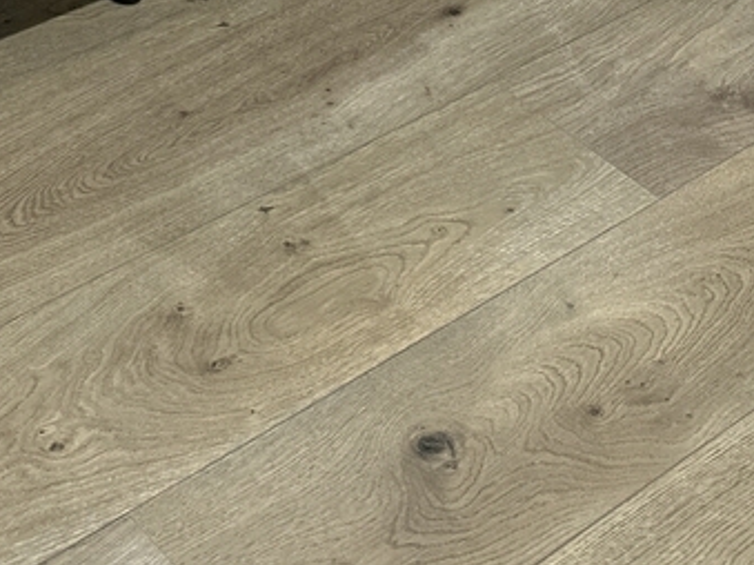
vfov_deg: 15.7
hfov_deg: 21.1
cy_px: -334
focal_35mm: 85
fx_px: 1851
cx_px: -194
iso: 200
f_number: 1.78
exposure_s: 1/42
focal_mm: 6.86
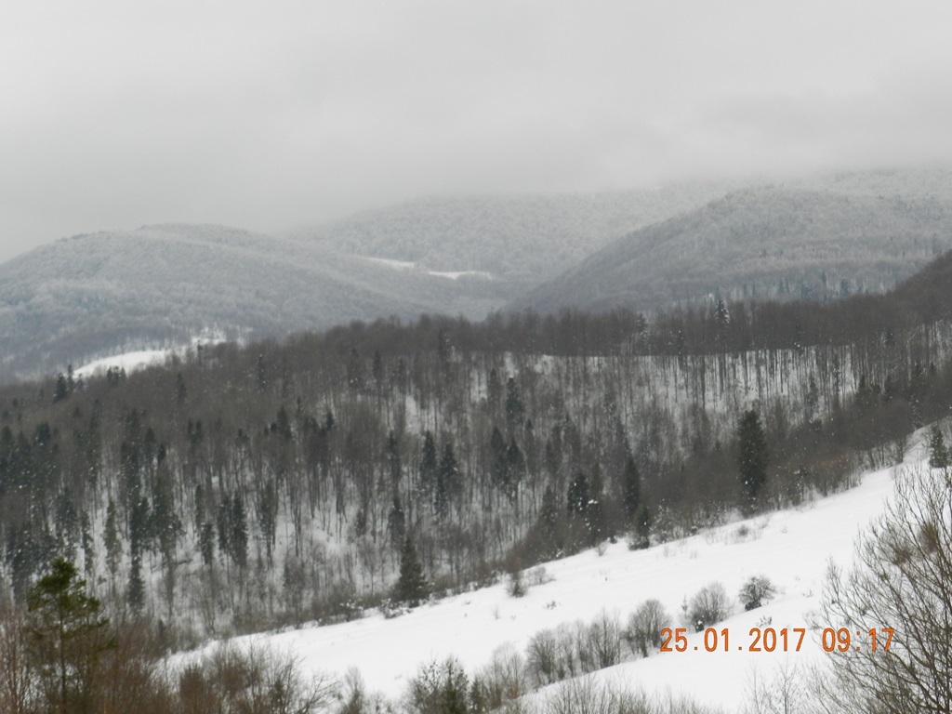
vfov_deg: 24.4
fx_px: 1650
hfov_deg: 32.2
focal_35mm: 60
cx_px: 476
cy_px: 357
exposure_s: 1/200
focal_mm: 10.7
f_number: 4.6
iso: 160
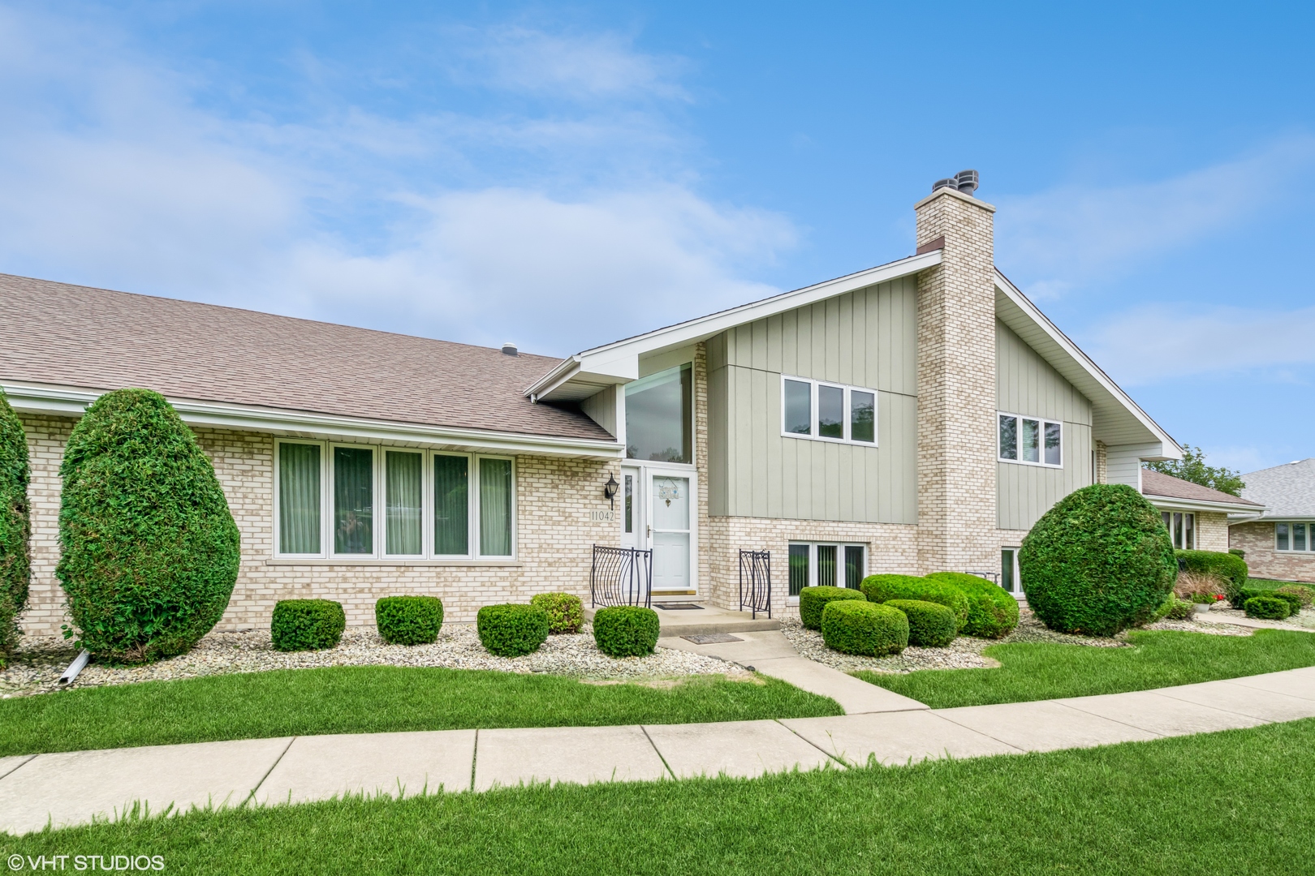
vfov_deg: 77.3
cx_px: 658
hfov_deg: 100.4
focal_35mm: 15
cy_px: 438
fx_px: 548
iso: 200
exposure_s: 1/500
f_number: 5.6
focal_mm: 10
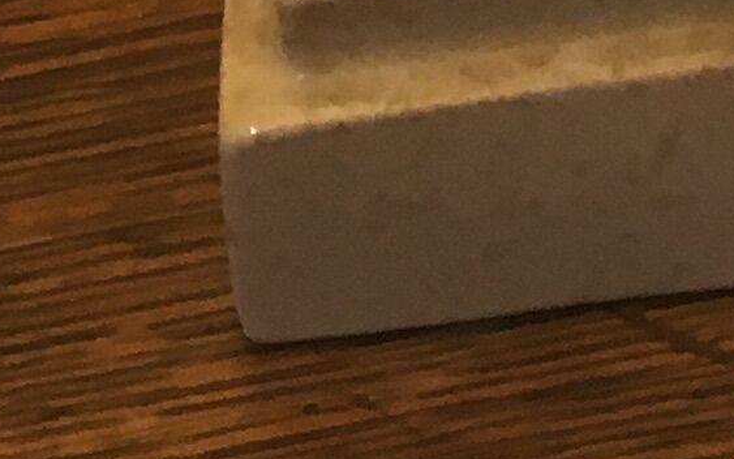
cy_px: -2144
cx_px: 1262
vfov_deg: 4.6
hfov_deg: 9.2
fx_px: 4401
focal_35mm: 220
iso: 64
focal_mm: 4.15
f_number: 2.2
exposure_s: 1/33
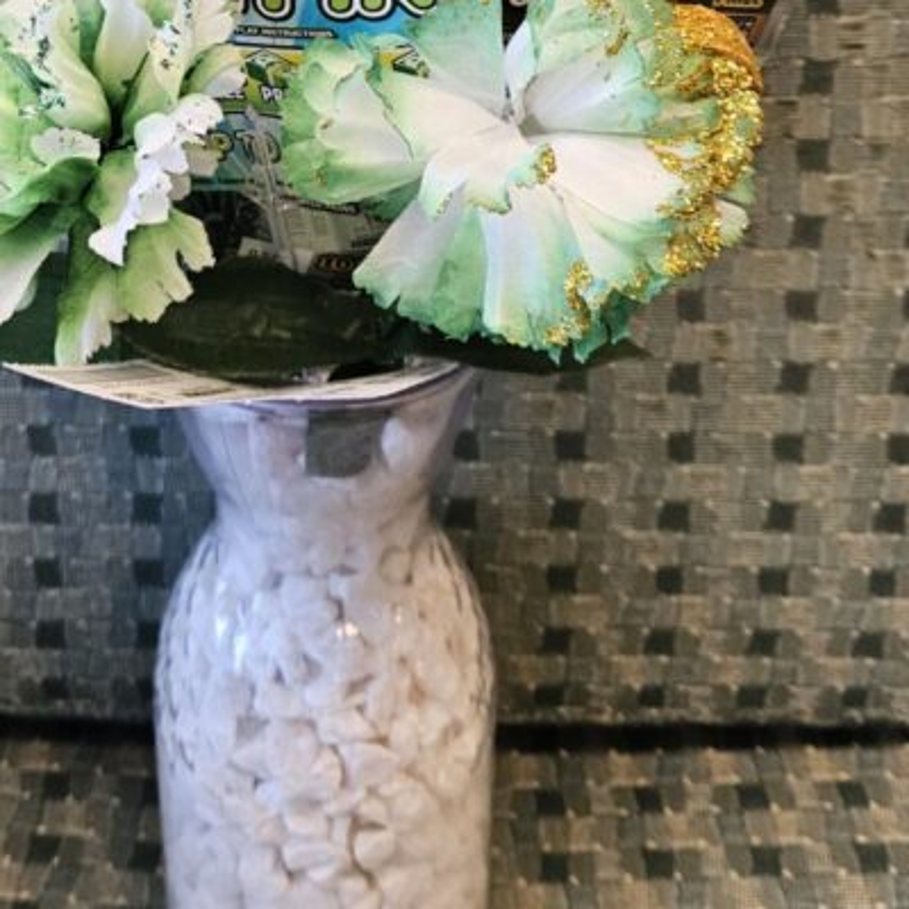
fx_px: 1545
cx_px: 364
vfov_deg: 31.3
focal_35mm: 52
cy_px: 91
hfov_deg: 32.7
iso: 250
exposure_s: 1/120
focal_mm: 5.4
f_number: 1.8
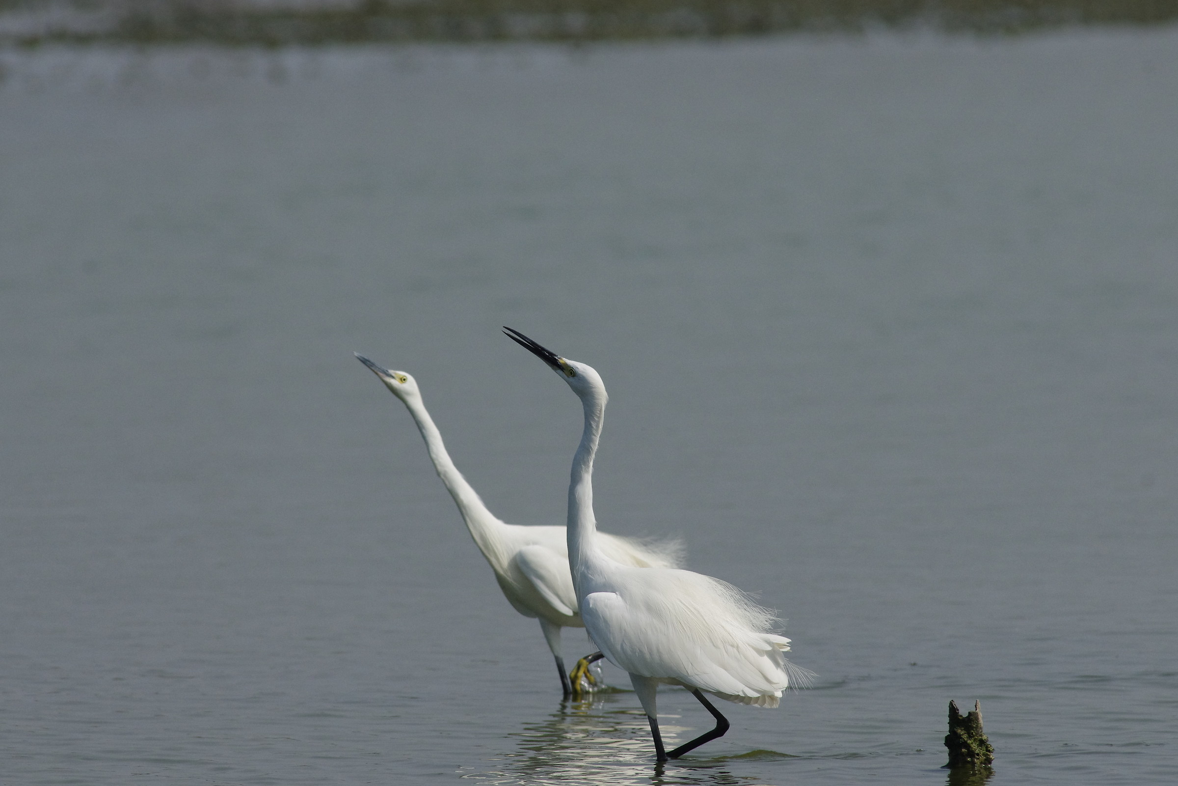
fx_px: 27485
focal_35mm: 840
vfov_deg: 1.6
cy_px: 393
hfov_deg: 2.5
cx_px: 589
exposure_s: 1/1000
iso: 800
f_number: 9
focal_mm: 560
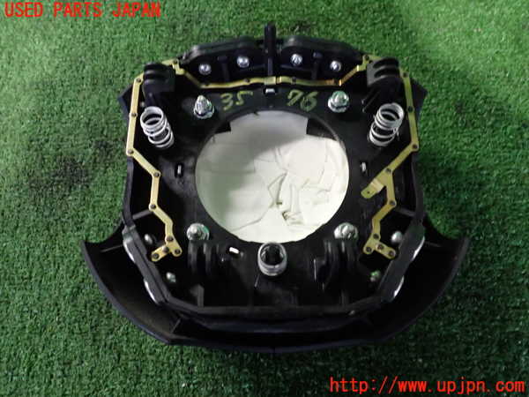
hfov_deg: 60.0
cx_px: 264
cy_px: 198
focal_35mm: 30
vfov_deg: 46.8
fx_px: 458
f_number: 2.3
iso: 640
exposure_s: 1/30
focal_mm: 5.4
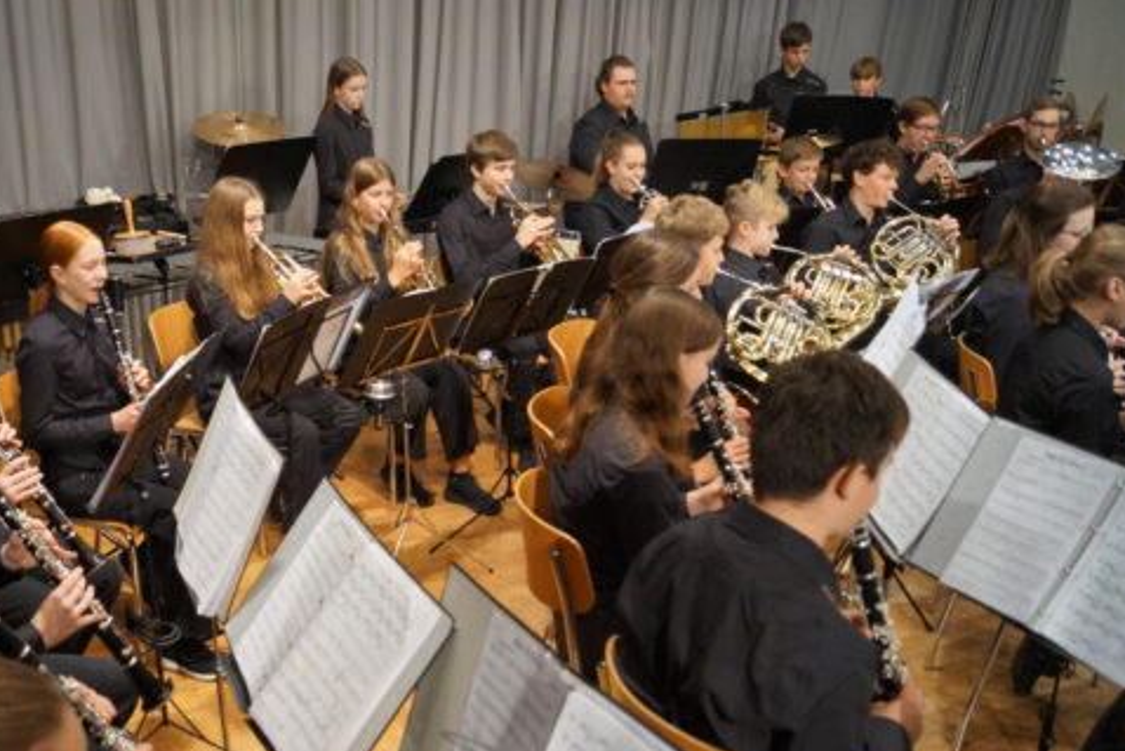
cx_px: 372
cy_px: 507
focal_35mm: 53
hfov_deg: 37.1
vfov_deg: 25.4
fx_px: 1657
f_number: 4.5
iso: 2000
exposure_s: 1/160
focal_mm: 26
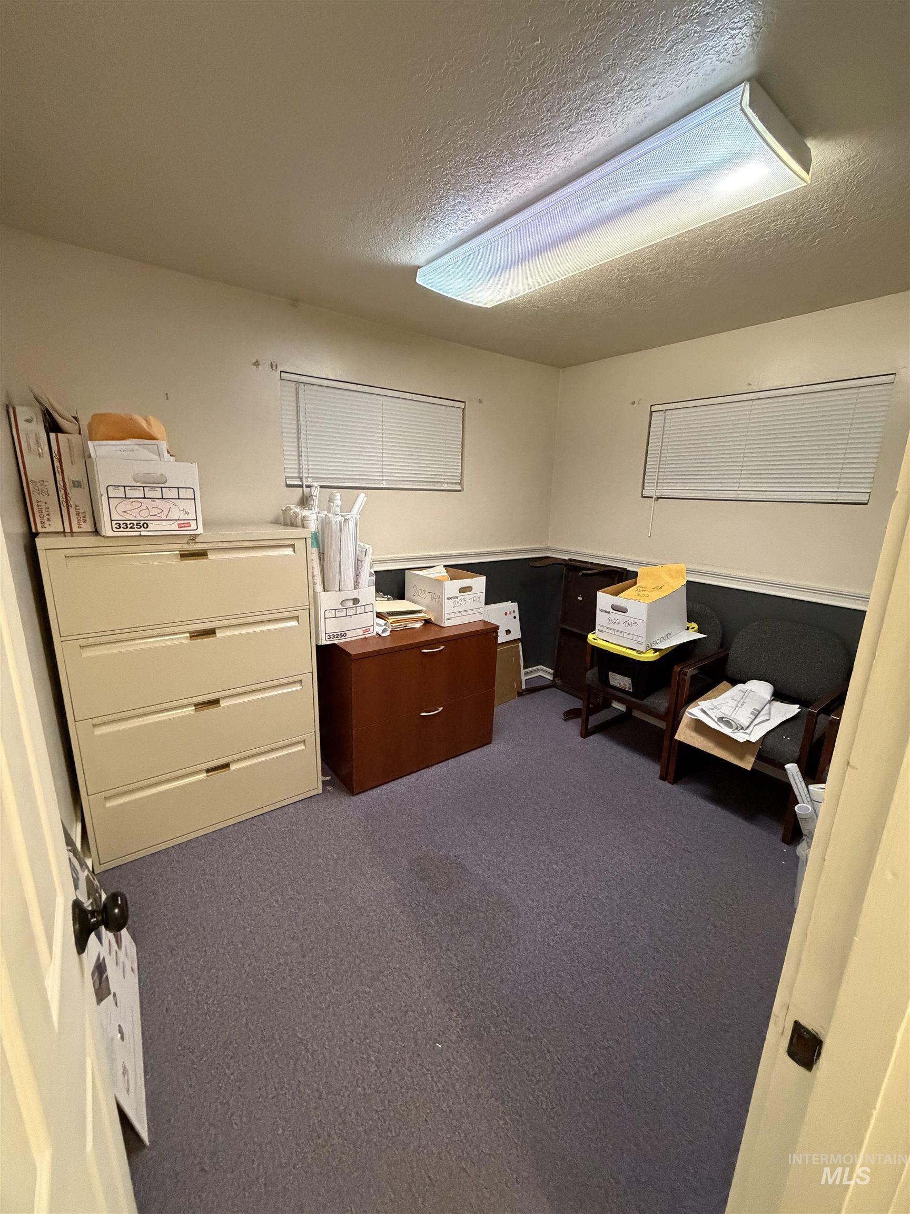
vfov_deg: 102.1
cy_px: 607
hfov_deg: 85.7
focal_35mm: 14
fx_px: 491
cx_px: 455
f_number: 2.2
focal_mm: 2.22
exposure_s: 1/60
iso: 800
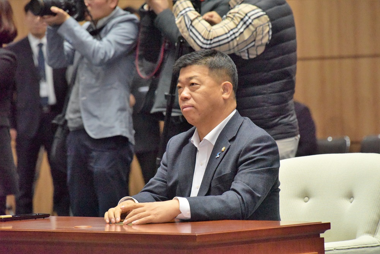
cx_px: 190
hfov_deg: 6.9
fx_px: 3167
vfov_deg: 4.6
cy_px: 127
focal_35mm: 300
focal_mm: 300
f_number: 9
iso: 9000
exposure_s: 1/320
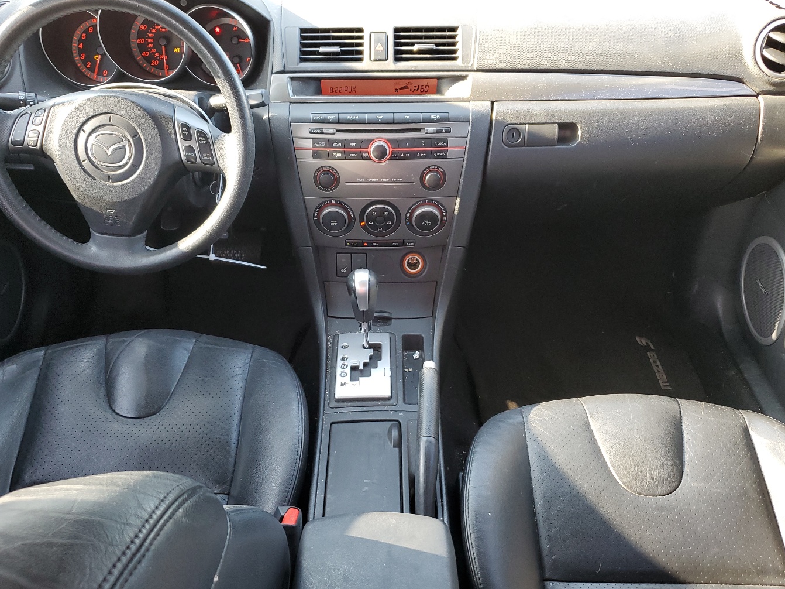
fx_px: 703
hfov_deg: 58.3
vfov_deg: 45.4
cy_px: 315
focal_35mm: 31
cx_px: 365
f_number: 1.5
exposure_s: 1/60.2
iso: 82
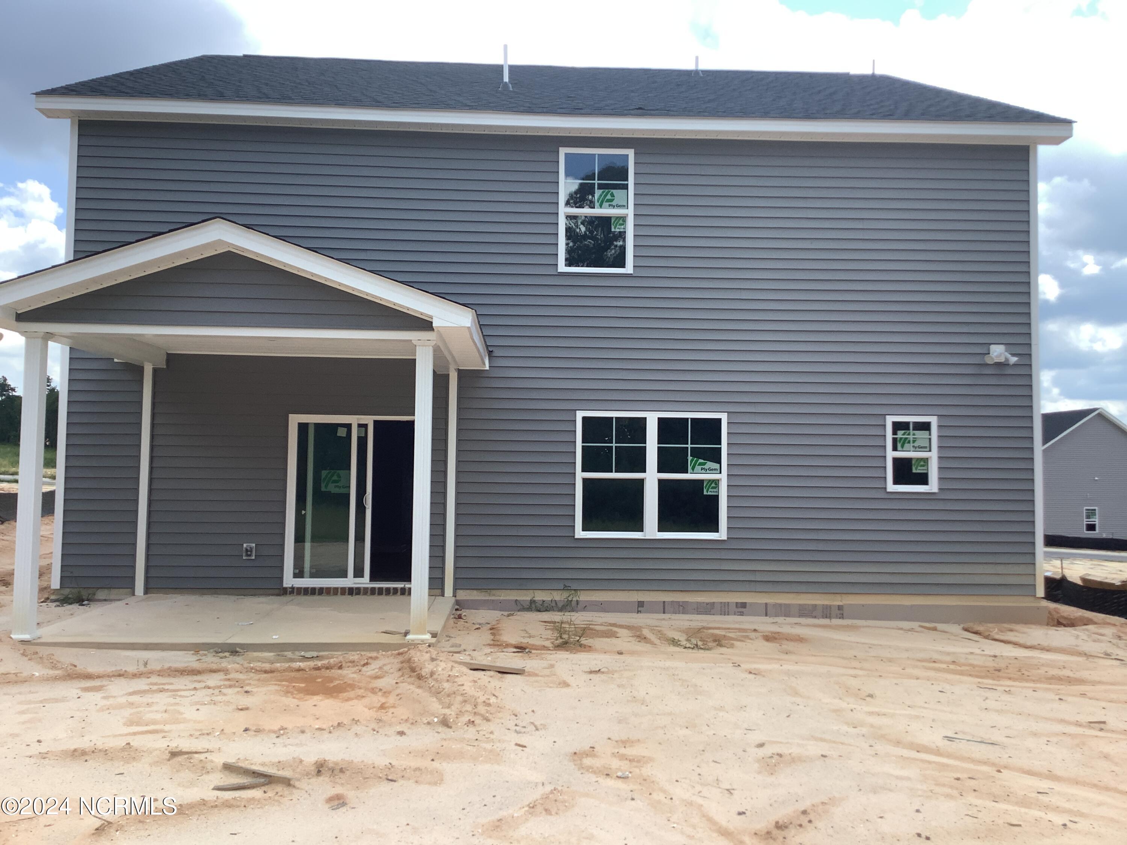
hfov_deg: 58.4
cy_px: 422
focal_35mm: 31
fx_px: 1009
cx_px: 564
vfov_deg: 45.4
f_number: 2.4
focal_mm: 3.3
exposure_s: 1/858
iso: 25
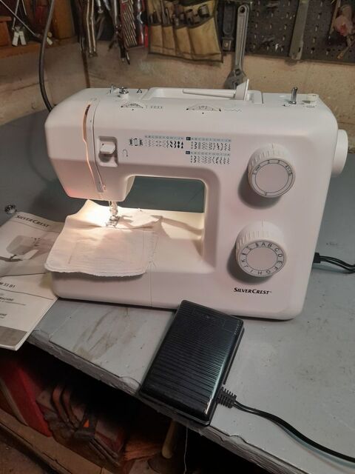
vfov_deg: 69.4
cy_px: 237
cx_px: 178
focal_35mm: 25
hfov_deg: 54.9
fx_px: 342
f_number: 2
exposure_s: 1/50
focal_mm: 4.6
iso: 64
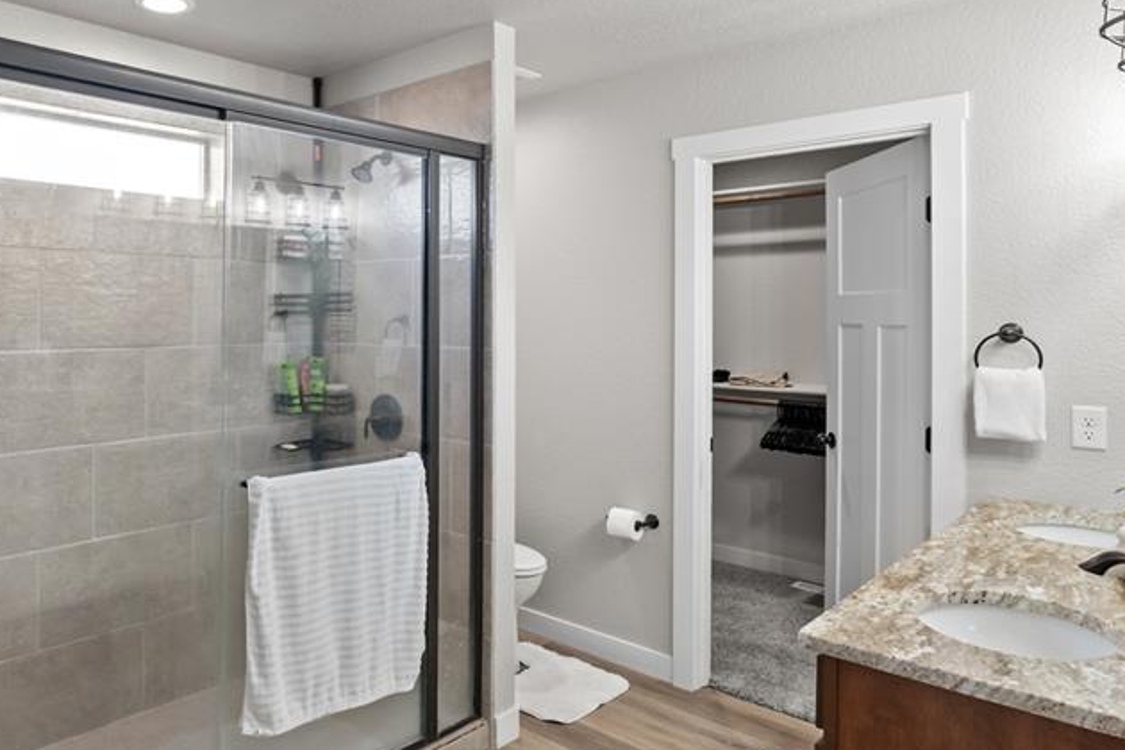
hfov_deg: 65.9
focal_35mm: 27
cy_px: 285
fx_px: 838
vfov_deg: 47.8
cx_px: 373
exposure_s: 1/100
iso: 1600
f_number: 5.6
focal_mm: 16.5
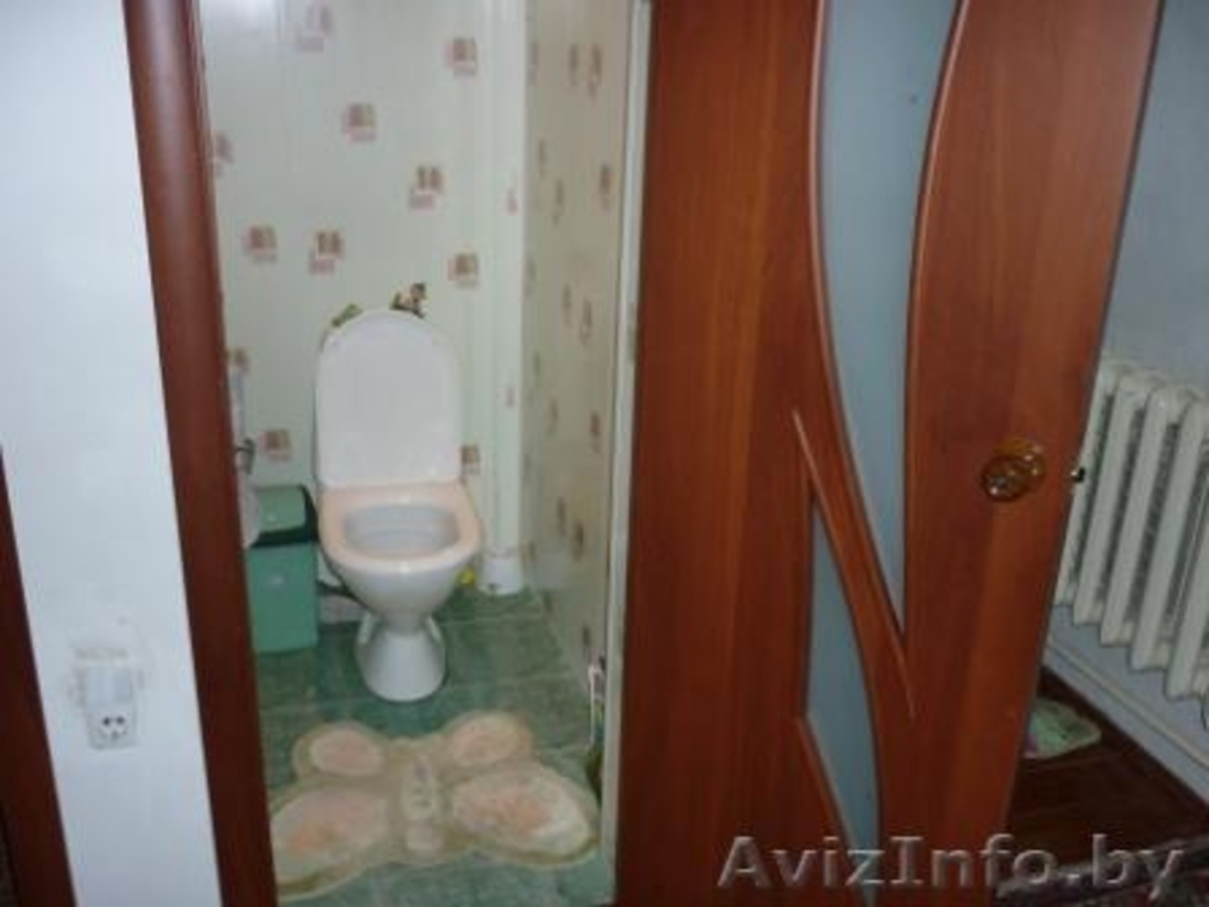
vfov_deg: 42.9
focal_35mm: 33
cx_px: 604
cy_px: 454
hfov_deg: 55.4
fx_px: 1153
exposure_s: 1/30
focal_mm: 5.5
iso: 100
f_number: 2.8
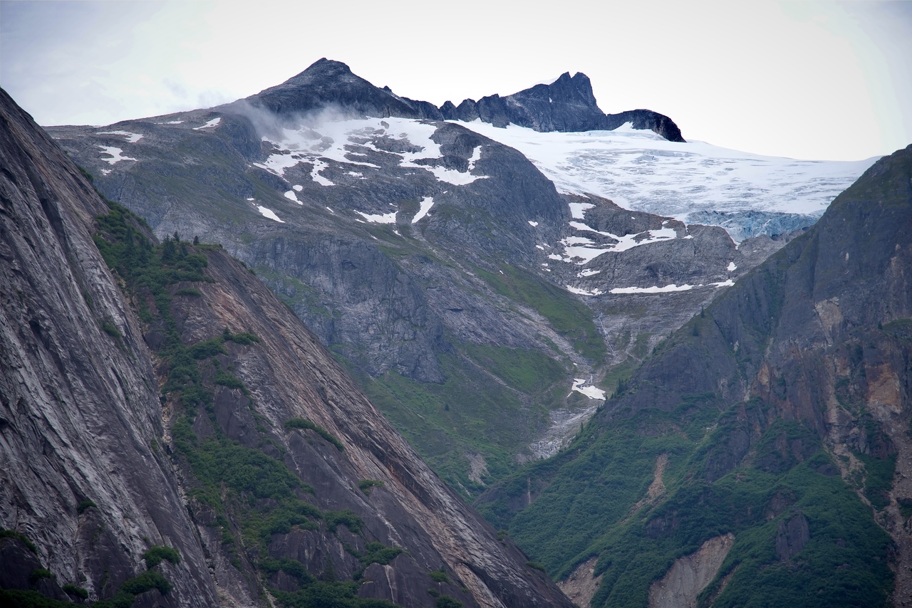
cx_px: 456
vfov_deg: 11.4
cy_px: 304
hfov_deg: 17.1
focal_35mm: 120
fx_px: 3040
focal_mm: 120
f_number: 5
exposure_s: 1/250
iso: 100
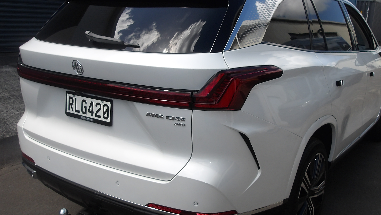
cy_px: 116
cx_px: 209
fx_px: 364
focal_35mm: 36
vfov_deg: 32.8
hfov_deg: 55.2
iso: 100
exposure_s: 1/94
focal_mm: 4.9
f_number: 10.4
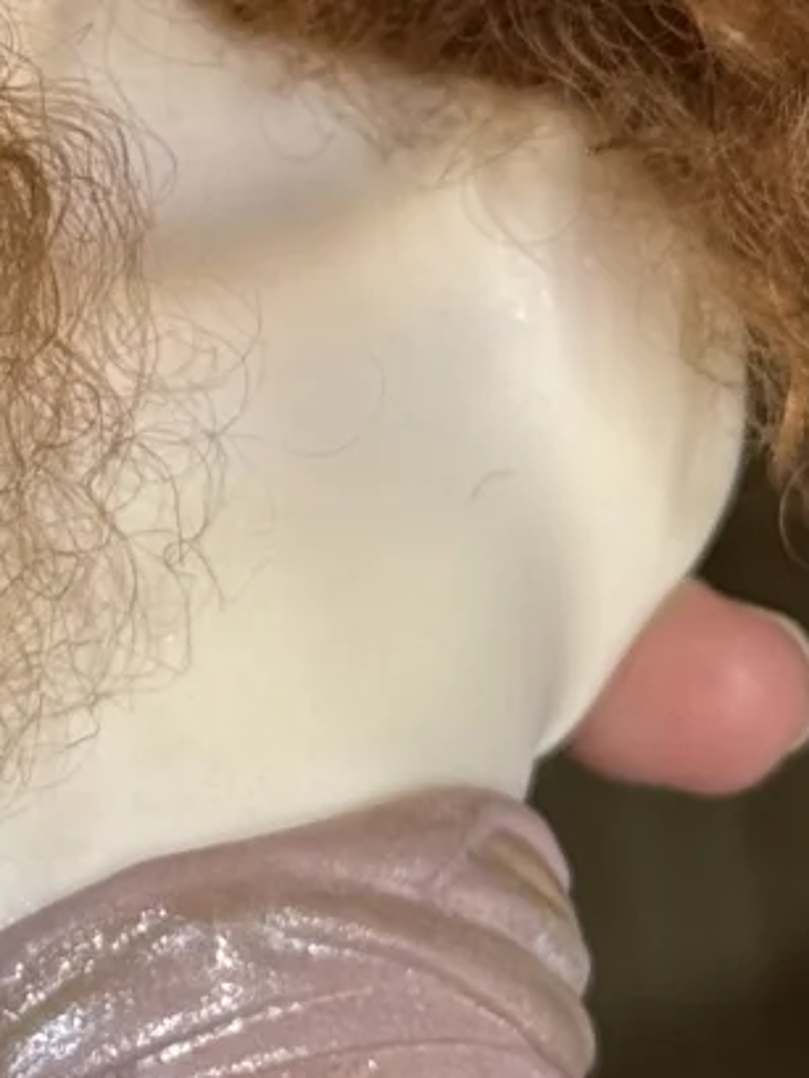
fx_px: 5263
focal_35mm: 169
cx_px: -32
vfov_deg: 11.5
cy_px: -84
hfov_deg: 8.7
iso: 80
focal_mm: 6.76
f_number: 1.78
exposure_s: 1/50
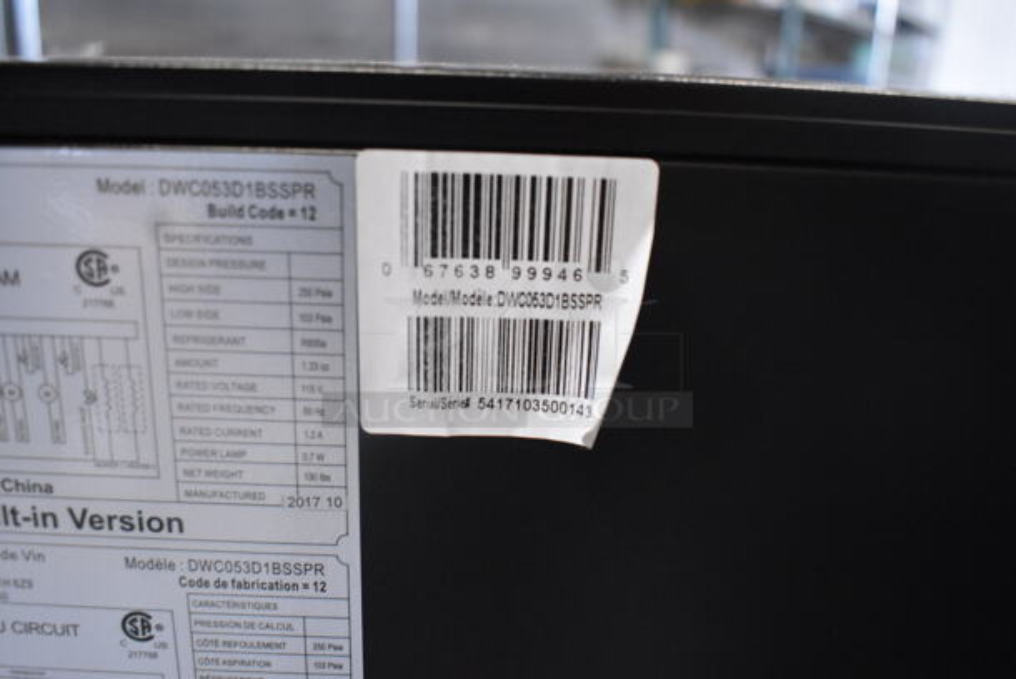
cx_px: 508
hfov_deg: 59.4
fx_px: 890
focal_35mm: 32
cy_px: 340
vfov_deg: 41.8
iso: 4500
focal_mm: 21
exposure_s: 1/125
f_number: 3.8
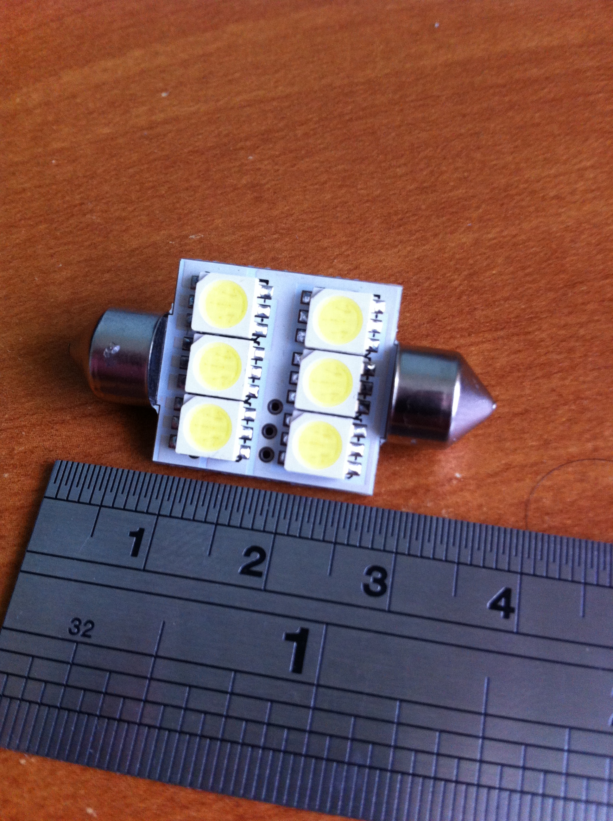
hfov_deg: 40.6
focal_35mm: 35
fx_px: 829
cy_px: 410
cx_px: 306
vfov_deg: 52.7
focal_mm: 3.85
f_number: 2.8
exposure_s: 1/15
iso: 160
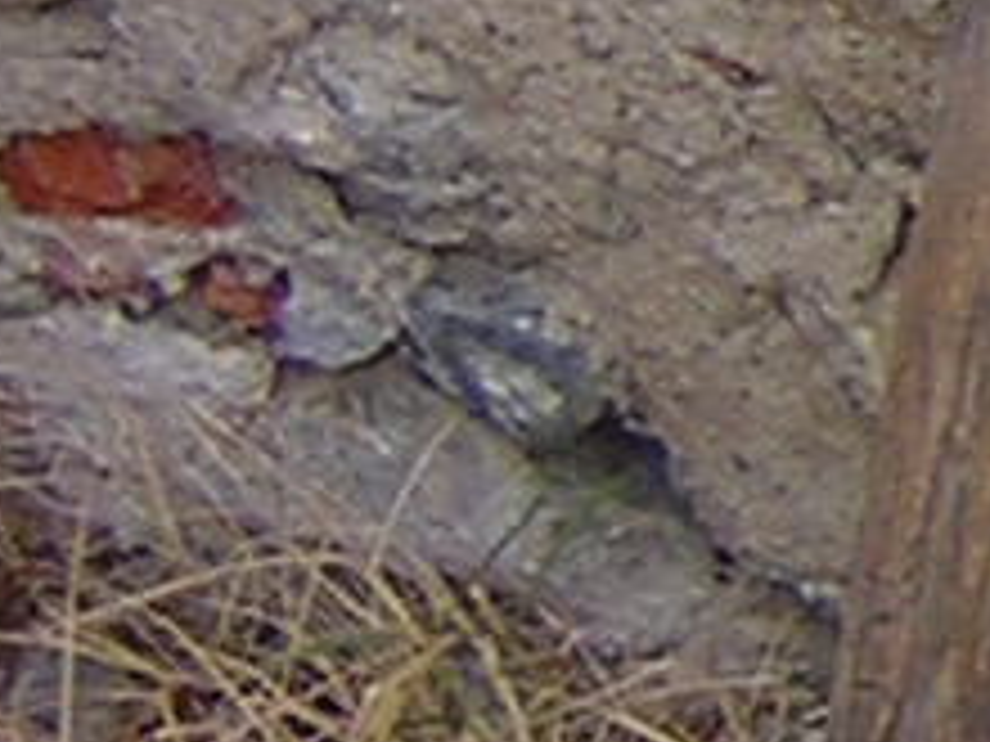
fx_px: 7493
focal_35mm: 262
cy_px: -337
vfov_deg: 5.6
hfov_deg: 6.6
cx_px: 3312
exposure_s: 1/287
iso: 100
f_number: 2.6
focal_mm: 4.7
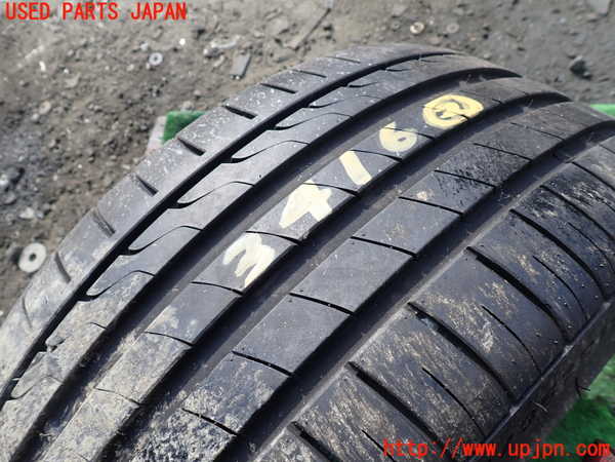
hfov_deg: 69.4
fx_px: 444
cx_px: 308
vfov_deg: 54.9
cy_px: 231
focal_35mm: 25
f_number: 2.8
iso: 100
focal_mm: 4.5
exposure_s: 1/320
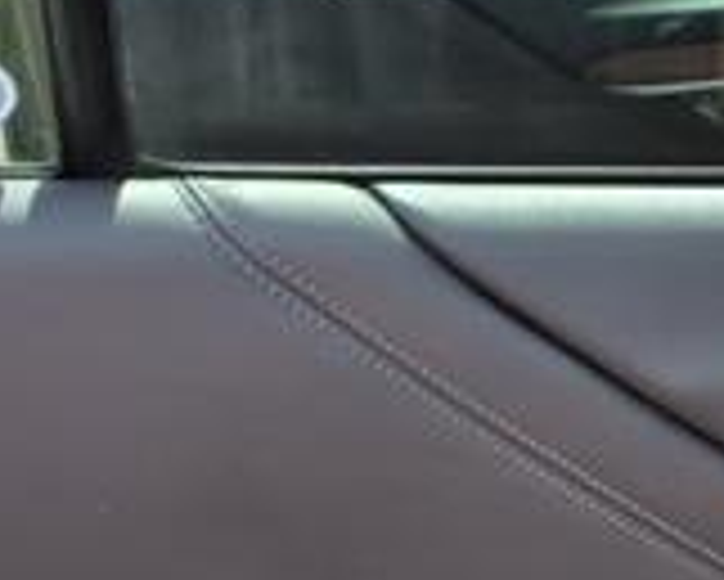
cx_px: 567
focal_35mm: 105
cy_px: 872
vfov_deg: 13.8
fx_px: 2251
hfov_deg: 18.1
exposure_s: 1/526
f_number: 1.9
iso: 40
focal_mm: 3.58
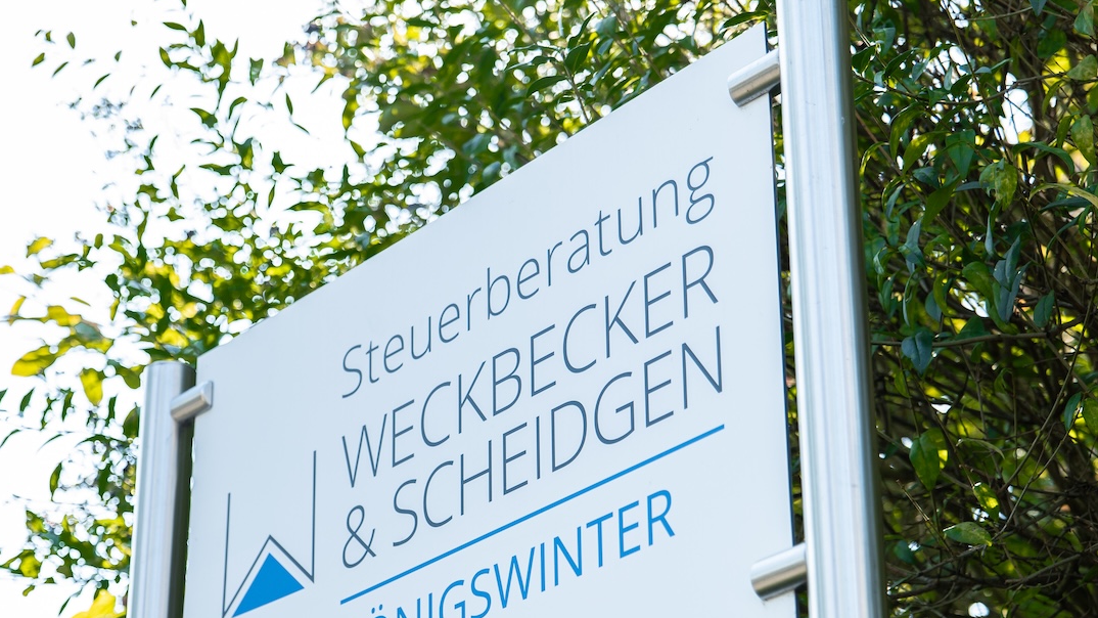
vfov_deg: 15.4
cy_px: 472
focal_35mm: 78
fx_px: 2271
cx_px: 498
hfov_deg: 27.2
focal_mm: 50
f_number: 4
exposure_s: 1/200
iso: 100
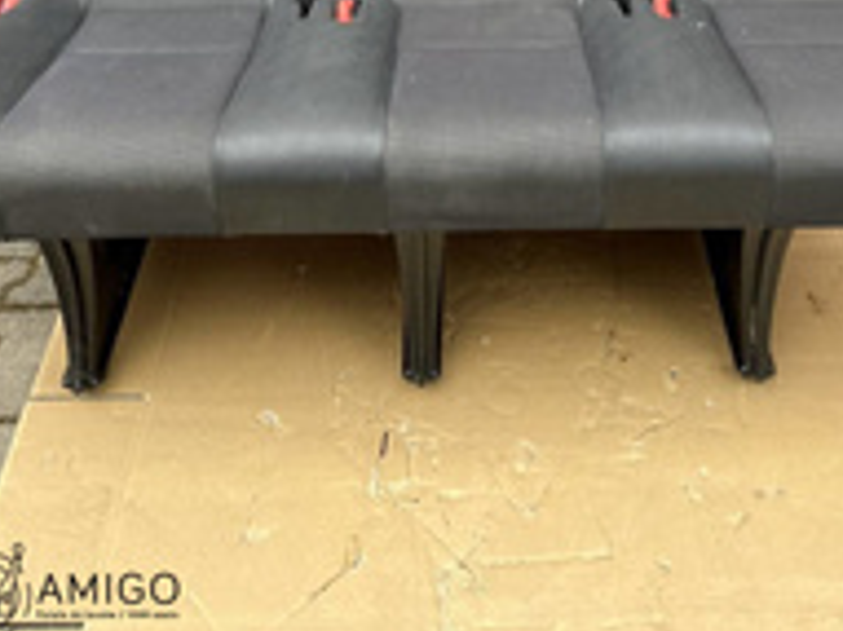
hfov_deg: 38.8
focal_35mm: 49
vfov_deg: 26.2
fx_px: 1193
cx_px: 490
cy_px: -141
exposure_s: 1/214
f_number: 1.6
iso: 40
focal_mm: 5.1
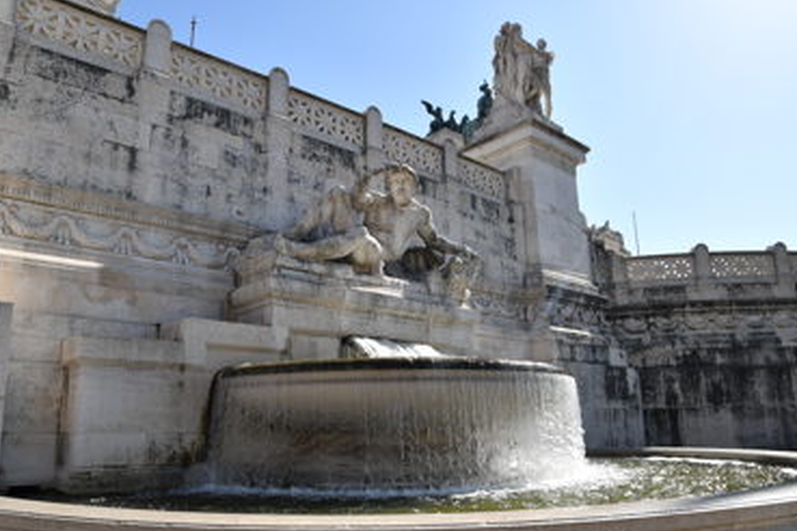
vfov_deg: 49.5
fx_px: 576
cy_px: 284
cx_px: 380
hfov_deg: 69.4
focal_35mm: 26
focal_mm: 16
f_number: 8
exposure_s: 1/250
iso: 100
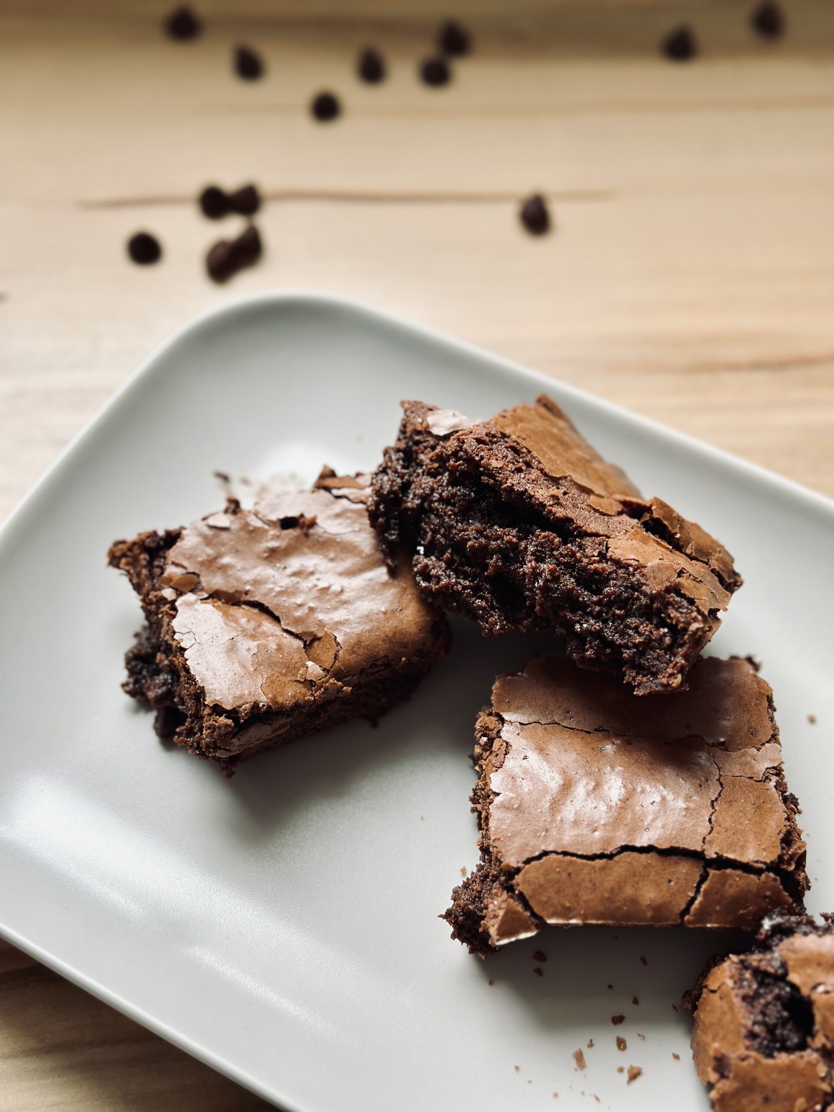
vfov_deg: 39.7
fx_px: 1542
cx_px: 417
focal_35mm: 48
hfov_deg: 30.3
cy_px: 556
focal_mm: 6.86
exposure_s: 1/121
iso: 100
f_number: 1.78
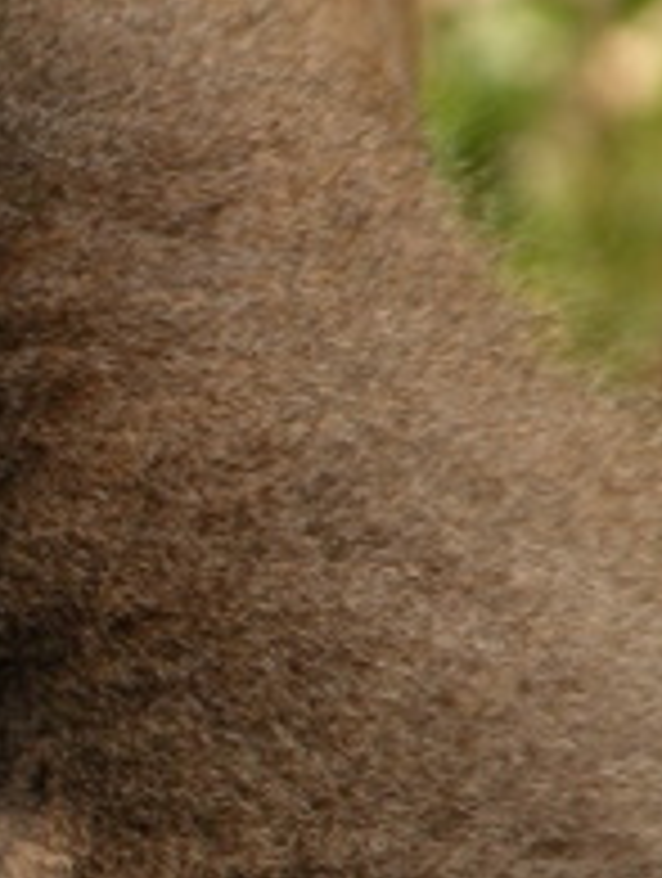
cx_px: -567
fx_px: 17689
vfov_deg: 2.8
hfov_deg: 2.1
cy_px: 599
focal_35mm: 696
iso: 64
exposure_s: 1/140
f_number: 4.5
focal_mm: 30.1
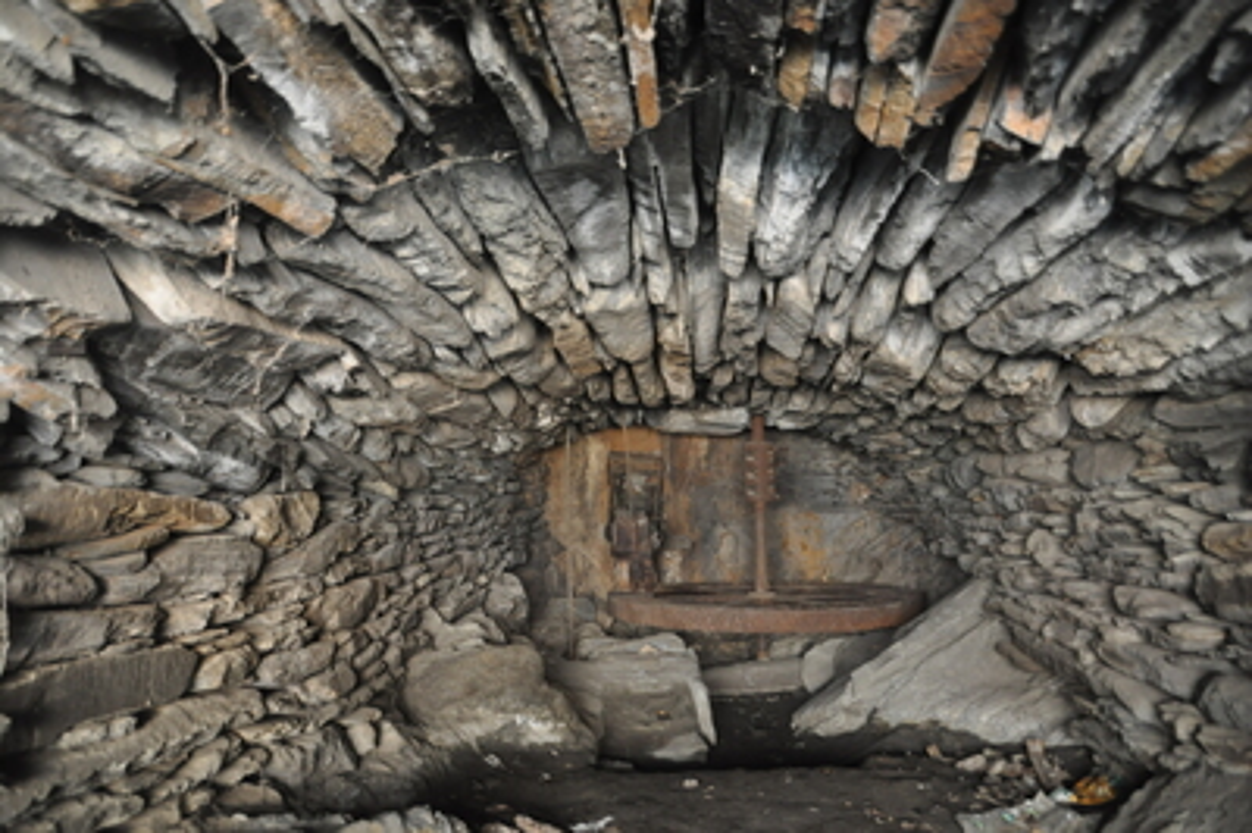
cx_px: 626
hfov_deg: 73.8
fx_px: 834
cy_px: 416
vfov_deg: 53.1
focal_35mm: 24
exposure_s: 1/13
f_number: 3.5
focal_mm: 16
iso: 800
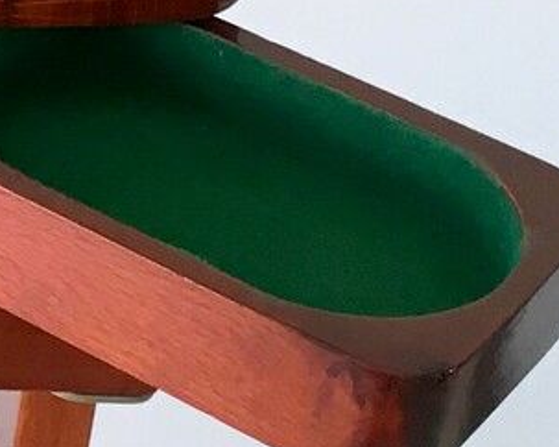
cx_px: -605
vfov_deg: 8.2
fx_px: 3092
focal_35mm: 187
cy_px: 26
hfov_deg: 9.6
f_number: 2.2
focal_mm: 4.15
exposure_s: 1/33
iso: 64
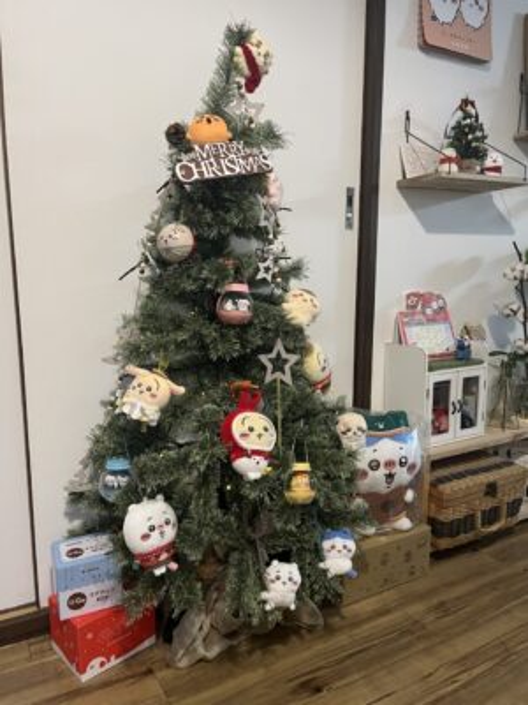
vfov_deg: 67.3
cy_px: 352
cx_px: 264
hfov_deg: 53.1
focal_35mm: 26
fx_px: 529
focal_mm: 5.1
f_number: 1.6
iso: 500
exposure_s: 1/50
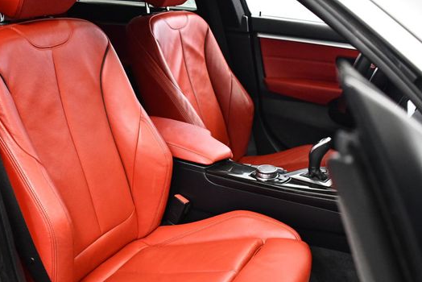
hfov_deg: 44.3
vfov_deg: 30.5
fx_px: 516
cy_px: 172
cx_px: 171
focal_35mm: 44
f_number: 3.5
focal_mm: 18
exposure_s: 1/100
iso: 3200
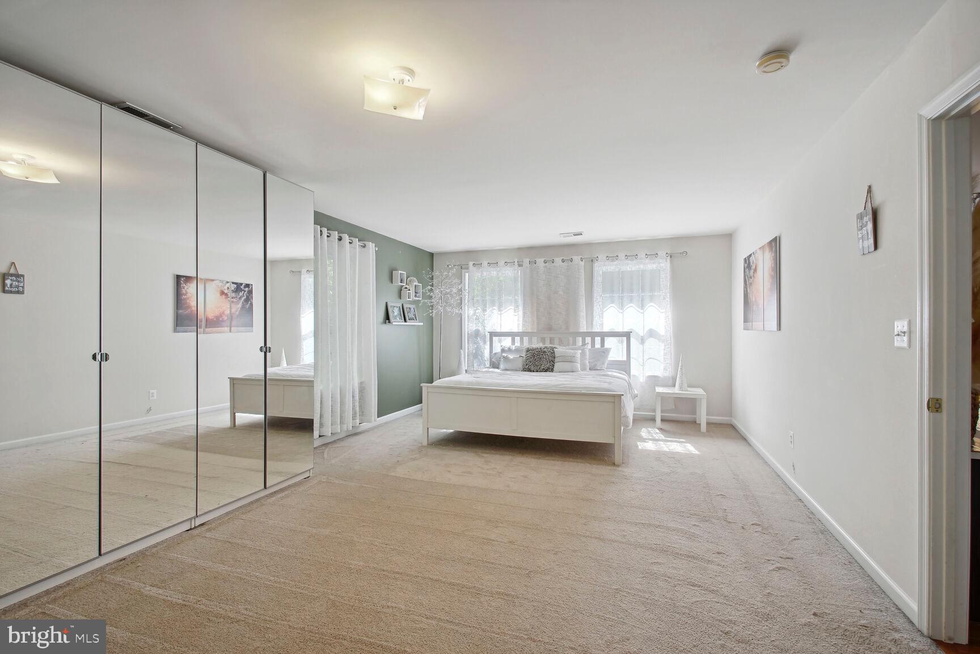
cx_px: 490
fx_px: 436
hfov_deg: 96.7
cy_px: 327
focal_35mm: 16
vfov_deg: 73.7
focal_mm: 16
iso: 800
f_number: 9
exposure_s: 1/60
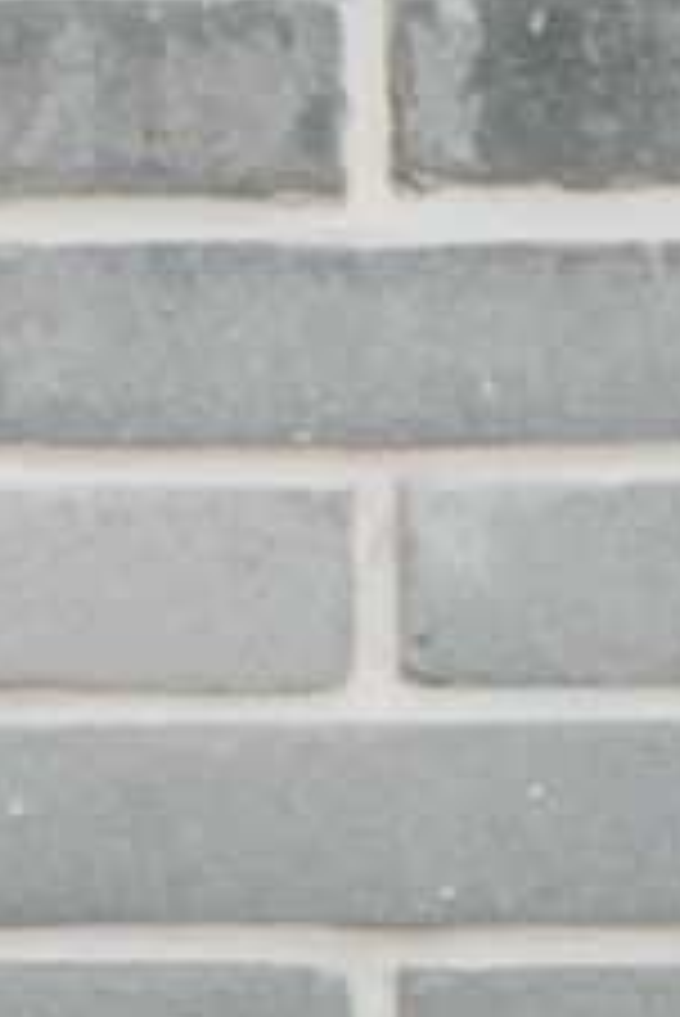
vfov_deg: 6.0
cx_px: -459
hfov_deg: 4.4
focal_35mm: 313
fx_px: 8854
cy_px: -2302
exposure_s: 1/1250
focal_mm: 30
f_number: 1.4
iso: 100
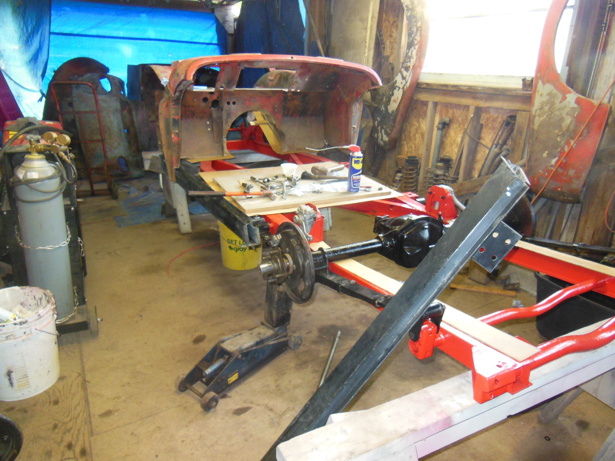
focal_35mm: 25
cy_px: 230
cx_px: 308
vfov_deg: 54.9
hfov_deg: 69.4
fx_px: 444
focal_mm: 4.5
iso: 500
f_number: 3.5
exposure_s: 1/25
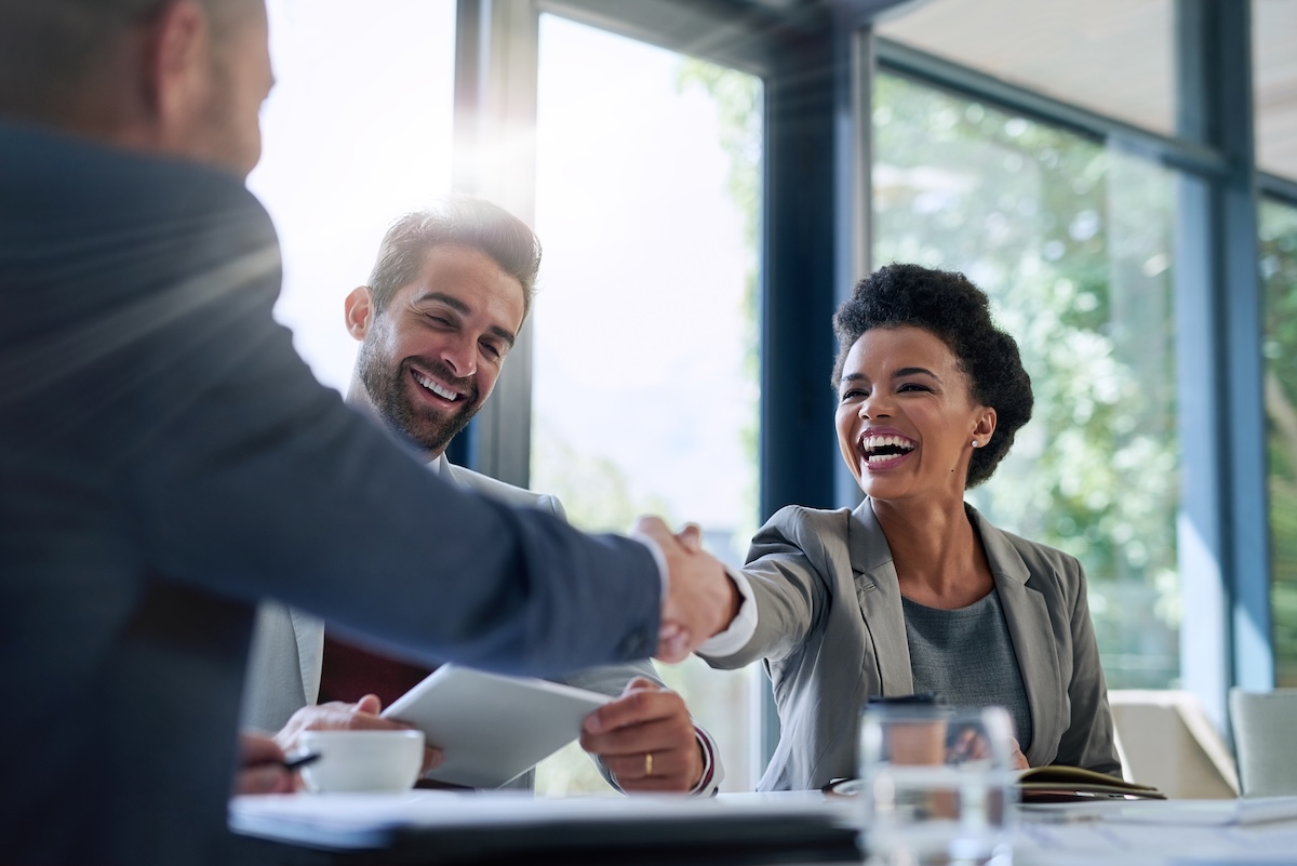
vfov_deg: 27.0
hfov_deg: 39.6
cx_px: 648
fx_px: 1802
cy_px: 433
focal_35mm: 50
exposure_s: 1/250
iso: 200
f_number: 2
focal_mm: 50
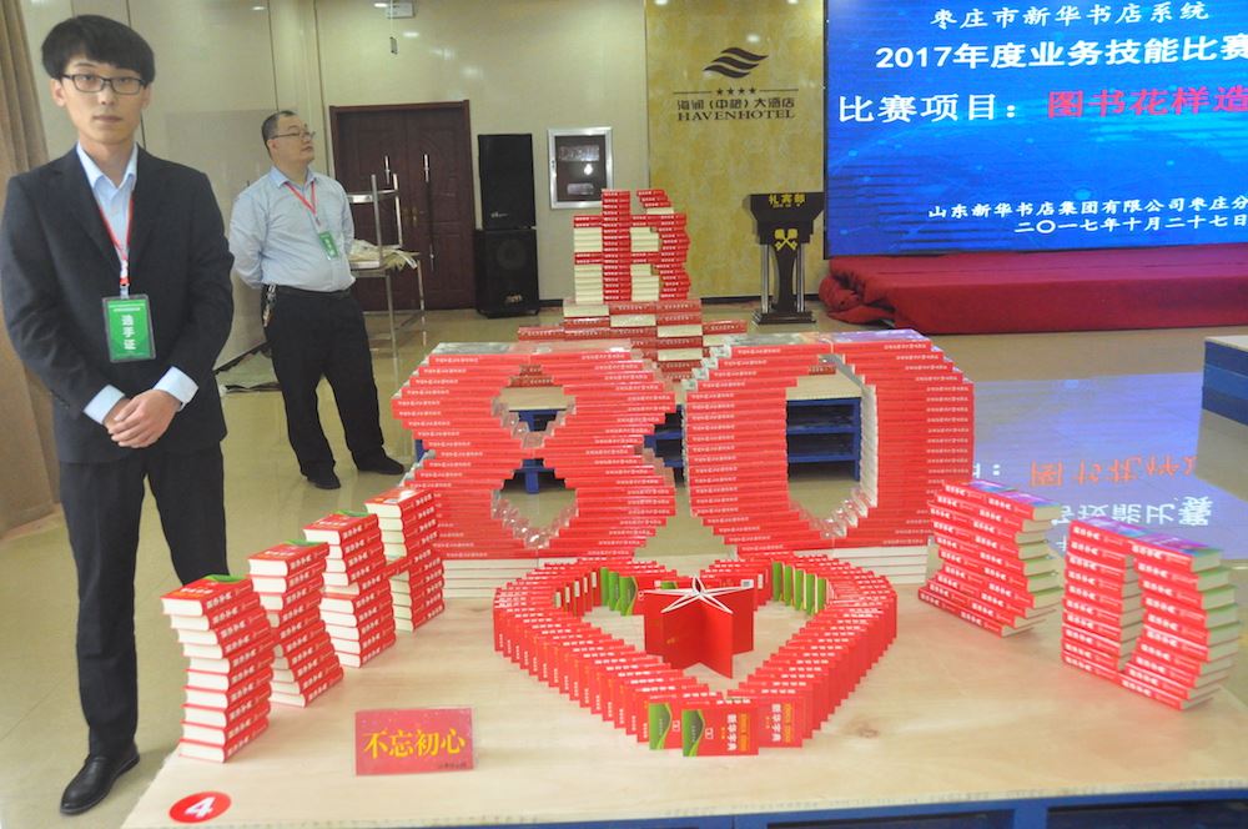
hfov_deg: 57.3
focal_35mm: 33
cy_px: 414
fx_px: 1143
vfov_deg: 39.9
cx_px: 624
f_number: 5.6
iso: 3200
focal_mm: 22
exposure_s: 1/160
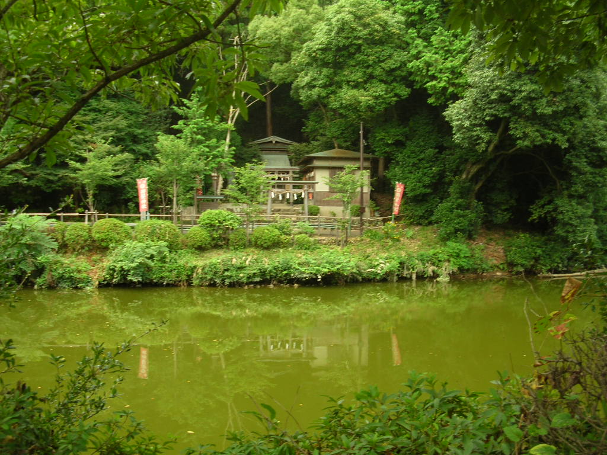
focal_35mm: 35
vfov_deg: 40.7
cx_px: 304
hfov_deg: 52.6
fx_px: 614
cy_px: 228
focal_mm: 5.8
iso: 50
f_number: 2.8
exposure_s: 1/15.7
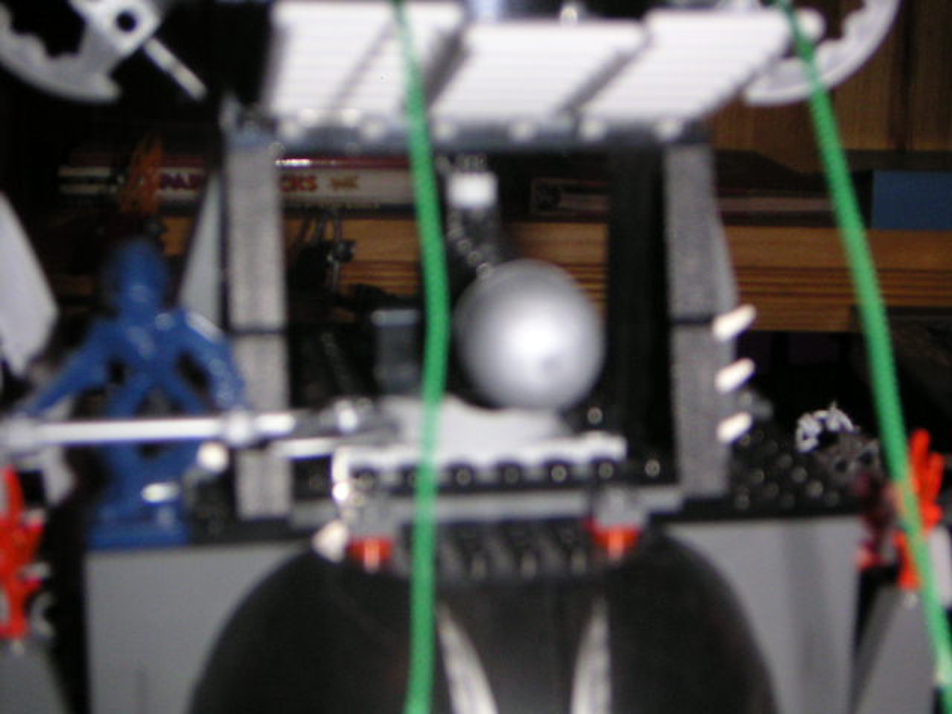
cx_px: 476
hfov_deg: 30.3
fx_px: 1760
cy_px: 357
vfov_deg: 22.9
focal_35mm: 64
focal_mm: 8.4
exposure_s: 1/60
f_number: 3.3
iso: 200
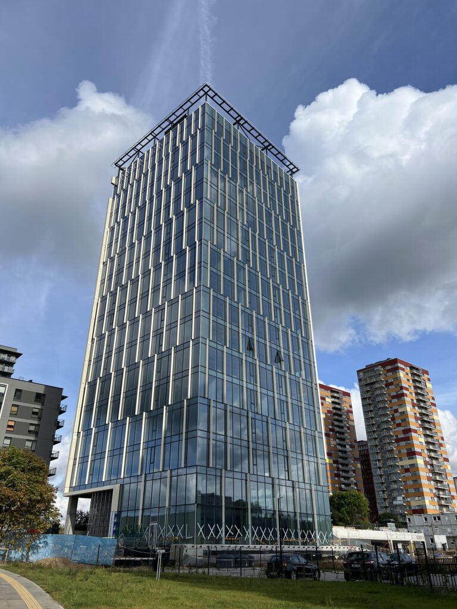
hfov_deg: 53.1
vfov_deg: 67.3
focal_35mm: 26
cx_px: 228
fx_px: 458
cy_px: 304
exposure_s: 1/4274
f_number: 1.5
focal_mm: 5.7
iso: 50
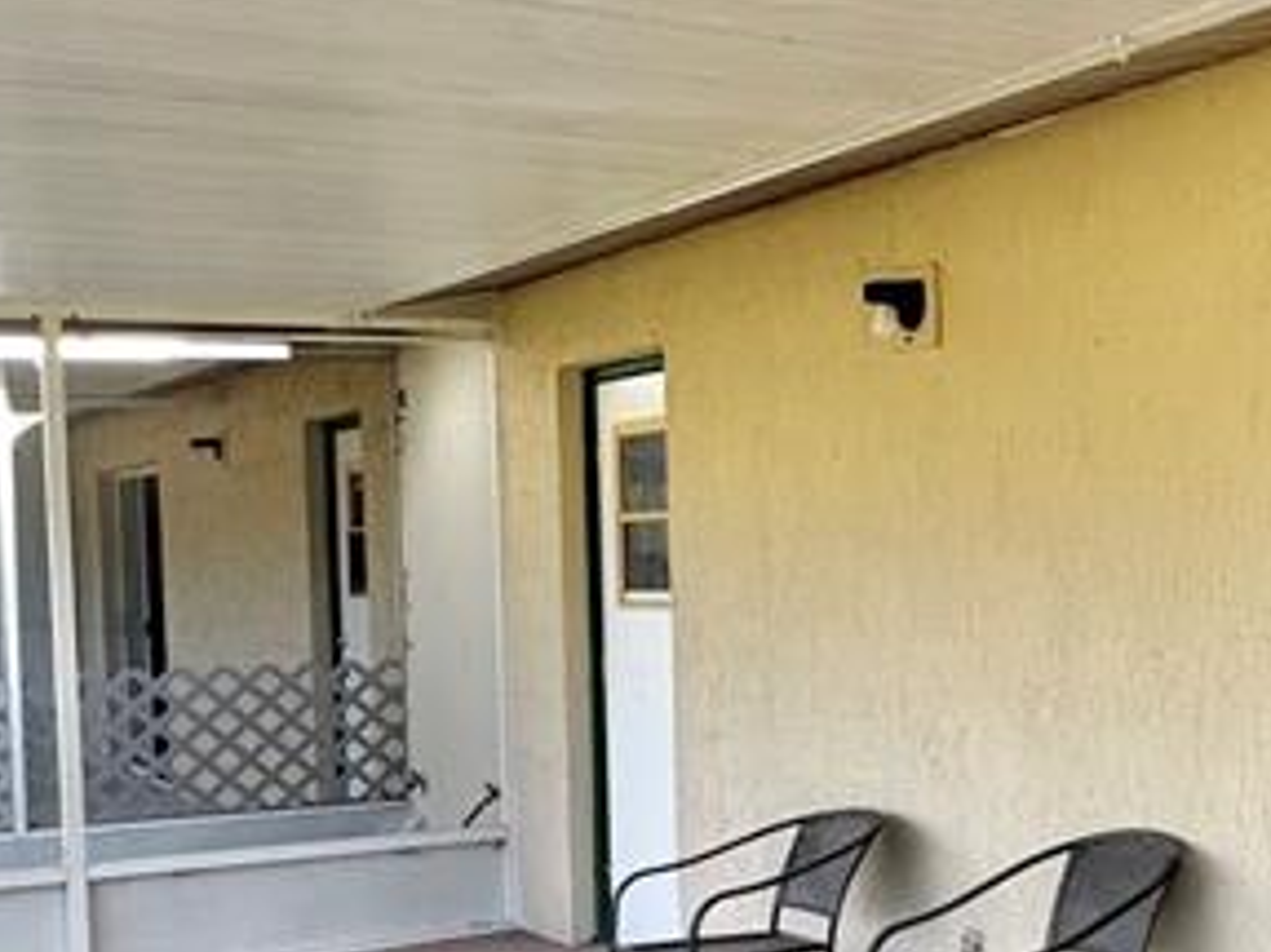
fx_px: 1835
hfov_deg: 33.6
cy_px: 673
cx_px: 1377
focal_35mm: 50
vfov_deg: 28.8
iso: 40
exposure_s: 1/99
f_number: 2.2
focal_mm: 2.22
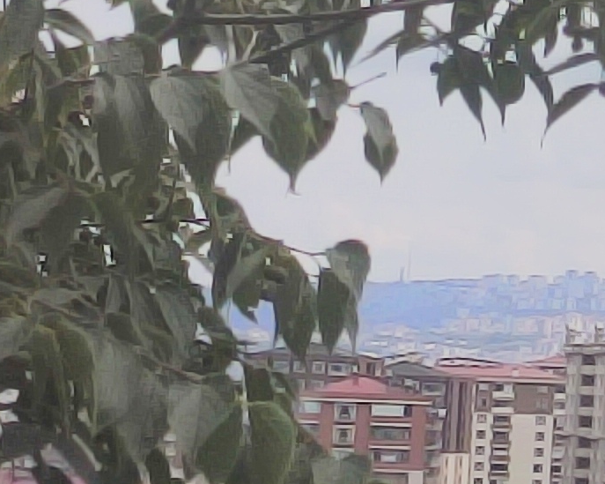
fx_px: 2005
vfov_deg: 13.6
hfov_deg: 10.6
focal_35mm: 112
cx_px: 1892
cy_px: 23
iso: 50
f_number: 1.79
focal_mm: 4.74
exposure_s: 1/1058
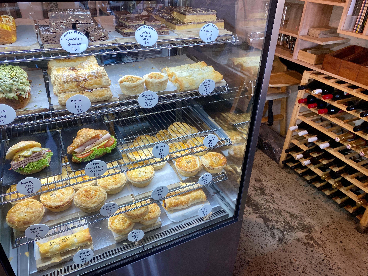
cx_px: 184
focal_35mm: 26
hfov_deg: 67.3
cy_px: 138
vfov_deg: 53.1
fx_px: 276
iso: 100
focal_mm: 4.25
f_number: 1.8
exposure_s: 1/100
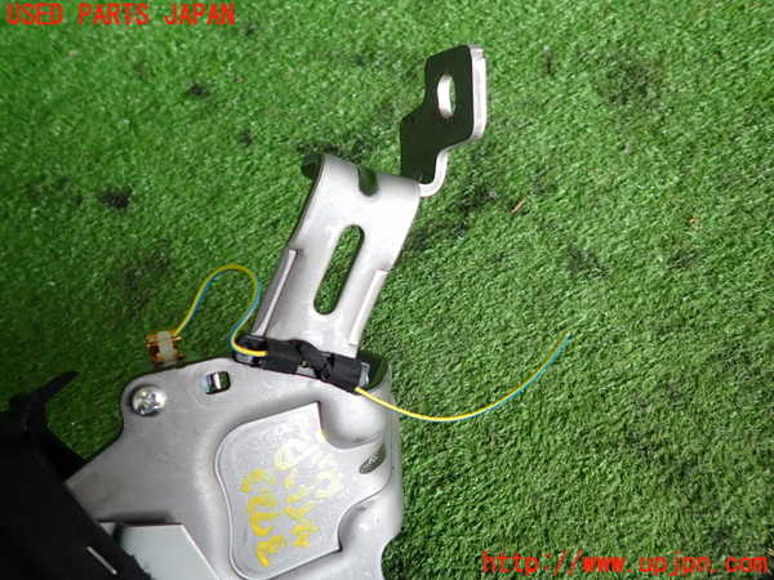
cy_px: 290
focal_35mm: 25
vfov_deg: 54.9
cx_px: 387
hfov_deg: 69.4
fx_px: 559
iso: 125
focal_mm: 4.5
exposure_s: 1/125
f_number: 2
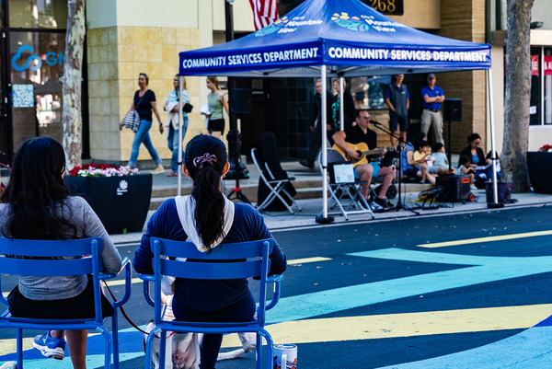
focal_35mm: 76
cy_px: 184
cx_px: 276
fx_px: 1166
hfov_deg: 26.6
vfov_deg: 18.0
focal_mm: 51
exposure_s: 1/160
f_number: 4
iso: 500
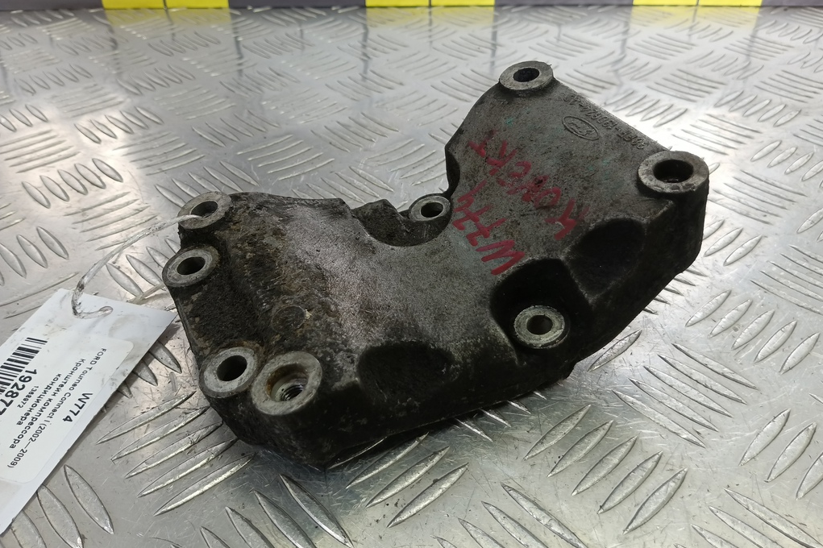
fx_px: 548
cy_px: 266
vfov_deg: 53.1
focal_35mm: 24
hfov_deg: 73.8
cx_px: 412
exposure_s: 1/100
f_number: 1.6
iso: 152
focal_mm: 4.11
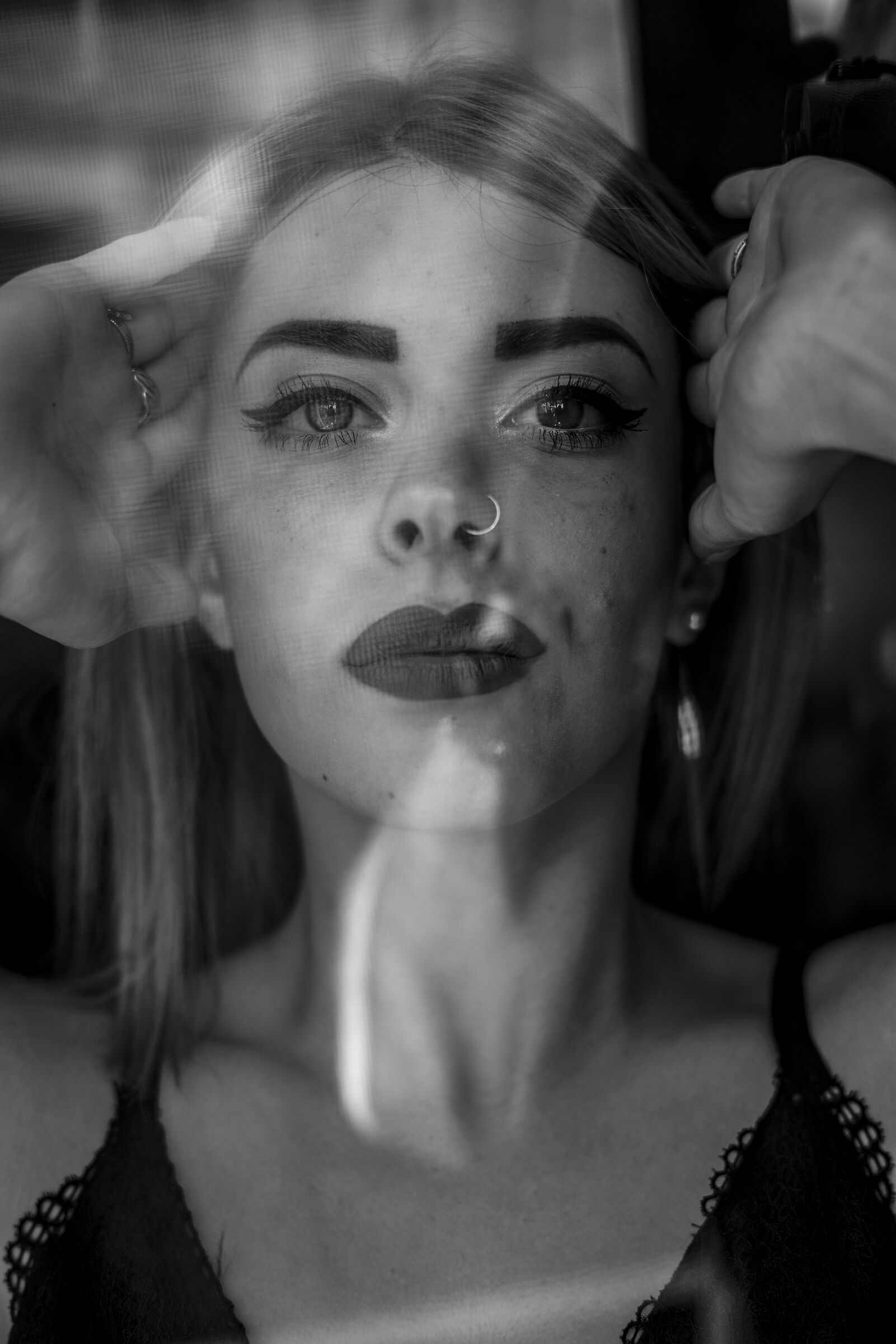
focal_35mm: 50
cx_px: 448
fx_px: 1866
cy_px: 672
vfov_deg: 39.6
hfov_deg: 27.0
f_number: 2.8
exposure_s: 1/200
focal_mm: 50
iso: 200
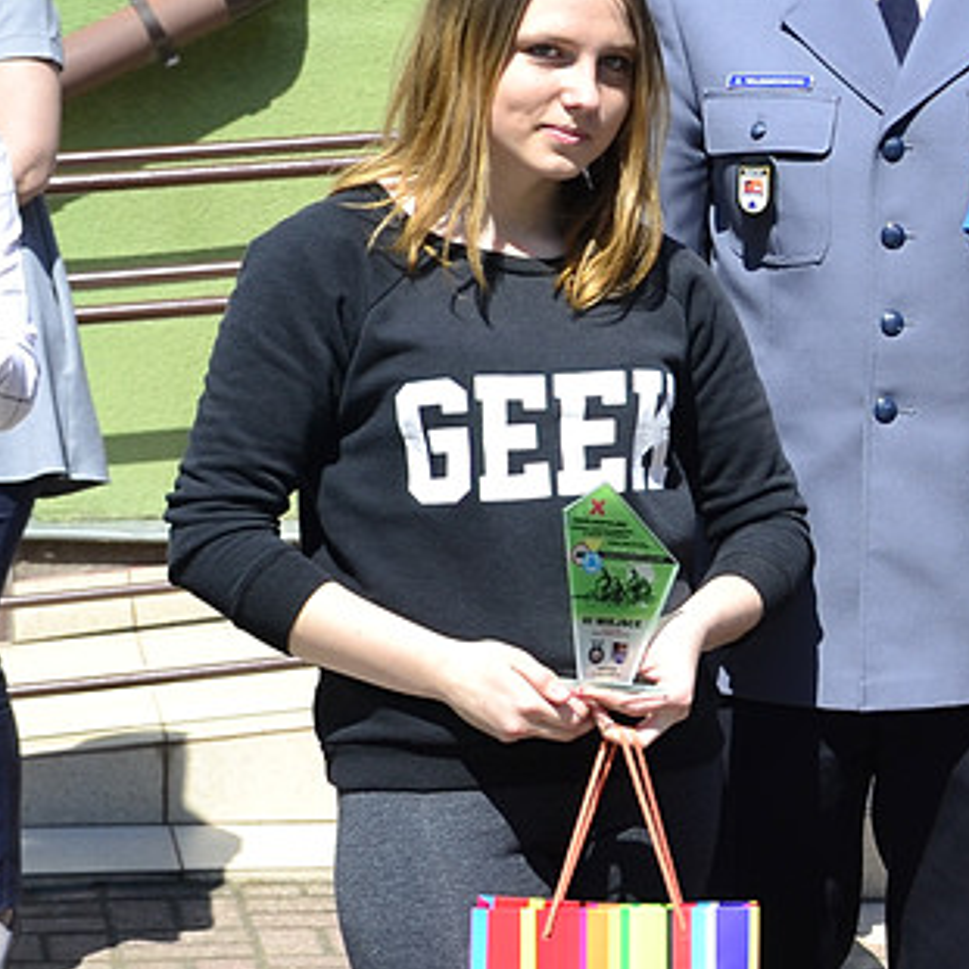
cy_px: 578
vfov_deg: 12.3
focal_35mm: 142
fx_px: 4489
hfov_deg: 11.7
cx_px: 1483
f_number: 5.6
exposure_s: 1/250
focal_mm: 27
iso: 100
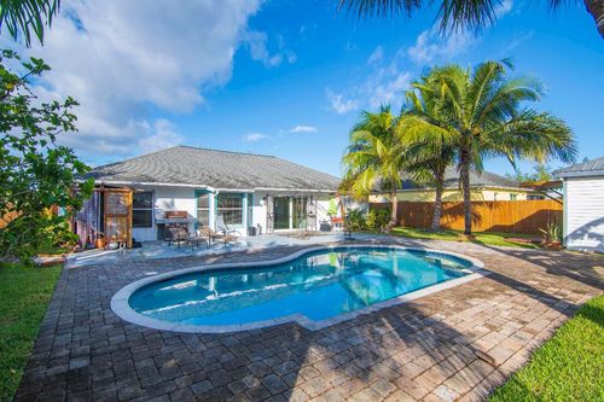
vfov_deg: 53.1
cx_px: 302
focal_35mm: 24
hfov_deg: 73.8
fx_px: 403
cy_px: 201
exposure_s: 1/500
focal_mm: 16
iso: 320
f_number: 8
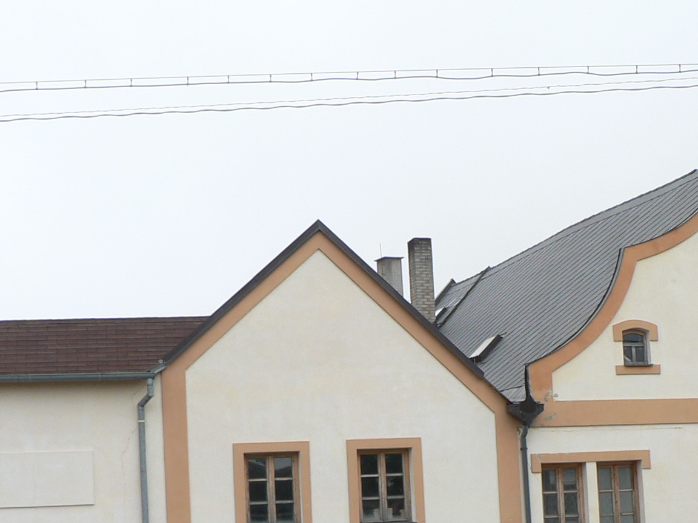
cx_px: 417
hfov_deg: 27.7
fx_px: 1411
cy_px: 419
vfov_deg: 20.8
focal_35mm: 70
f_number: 4
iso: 64
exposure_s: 1/60
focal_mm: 6
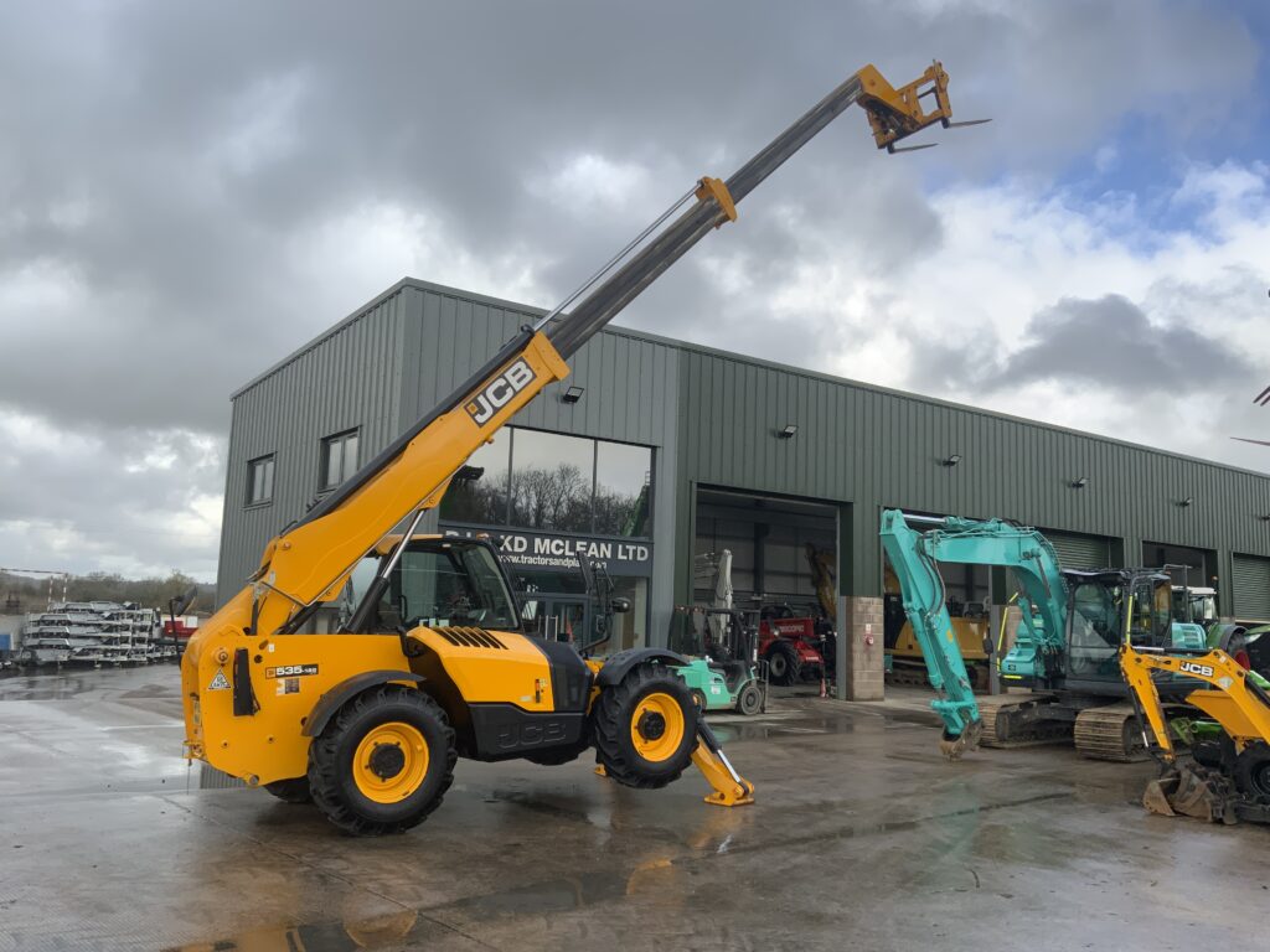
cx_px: 635
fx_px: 1064
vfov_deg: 48.2
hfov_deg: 61.7
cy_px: 476
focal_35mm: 29
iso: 16
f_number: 1.8
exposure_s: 1/568
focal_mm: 3
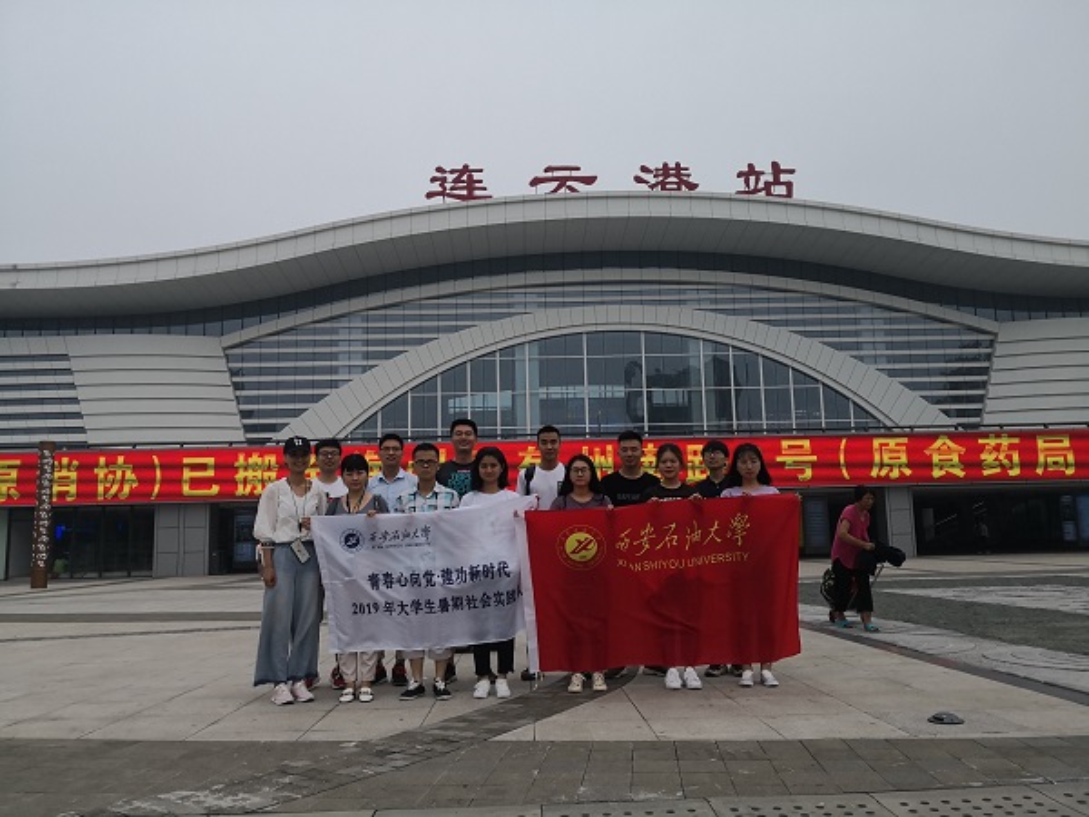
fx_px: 849
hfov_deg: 65.3
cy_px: 408
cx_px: 544
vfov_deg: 51.4
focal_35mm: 27
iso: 50
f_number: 1.6
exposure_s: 1/3077
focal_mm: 3.95
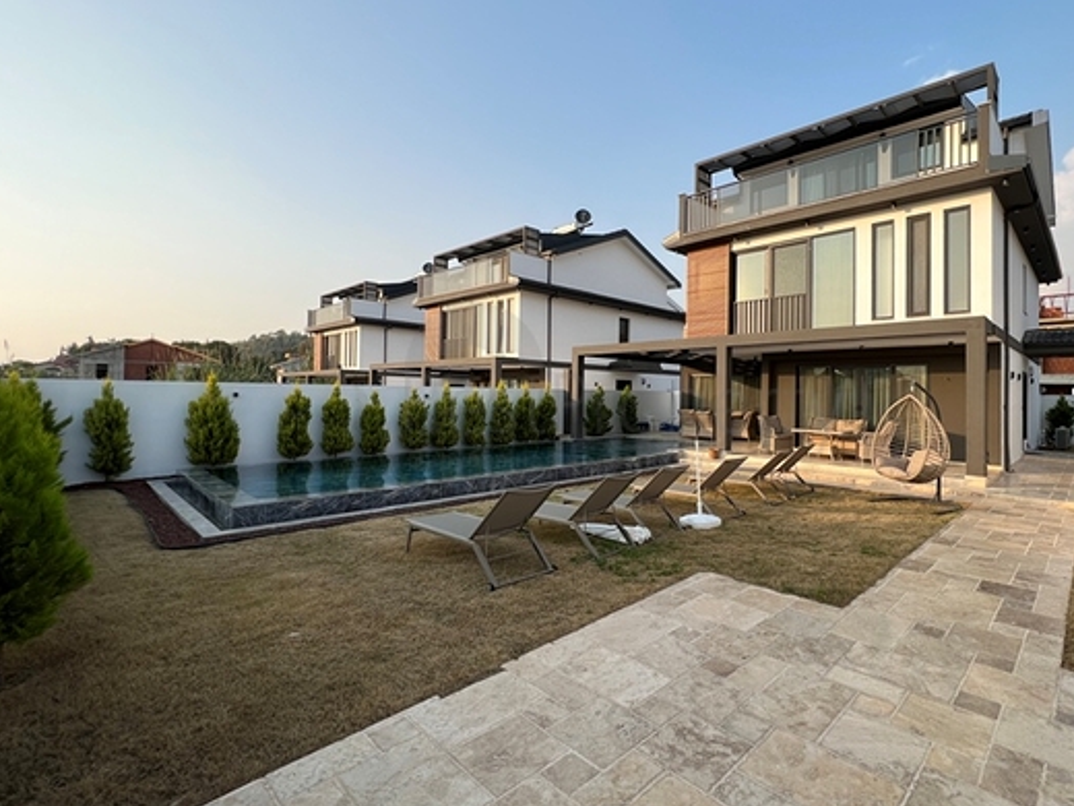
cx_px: 626
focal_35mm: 16
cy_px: 389
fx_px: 496
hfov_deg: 93.7
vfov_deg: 78.1
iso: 32
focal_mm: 1.57
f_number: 1.8
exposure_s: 1/541
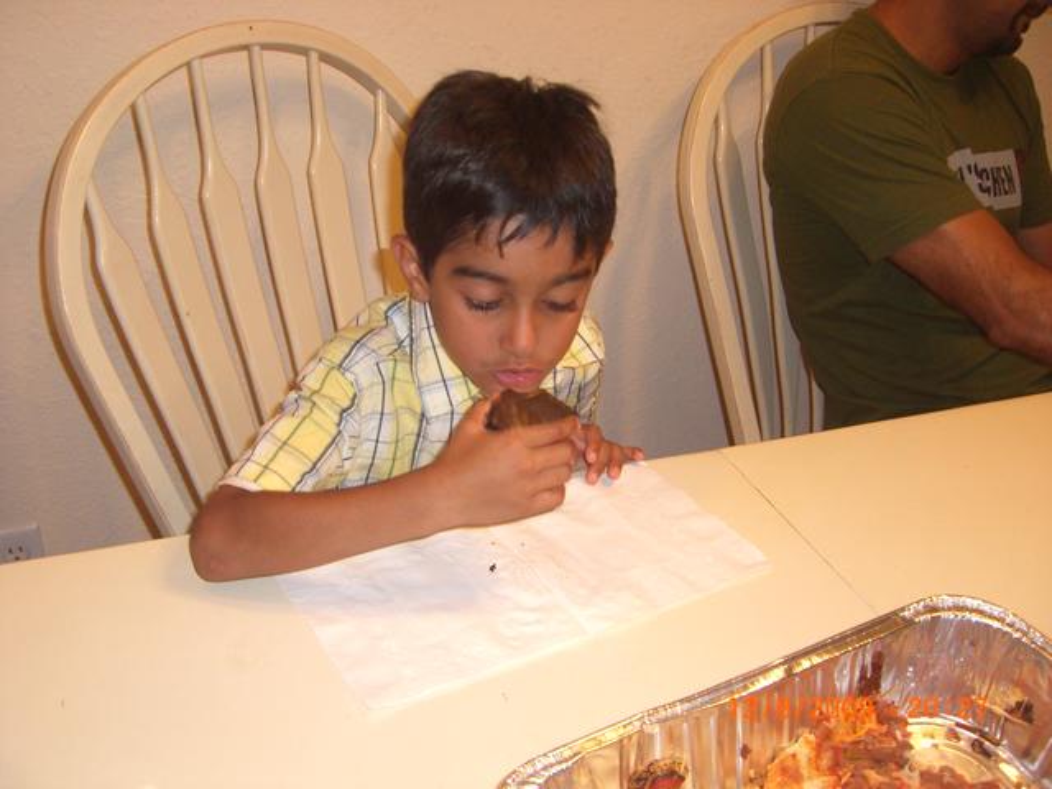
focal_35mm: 38
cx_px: 526
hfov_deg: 49.0
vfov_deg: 37.7
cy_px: 394
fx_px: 1155
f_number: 2.7
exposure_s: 1/60
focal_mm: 6.2
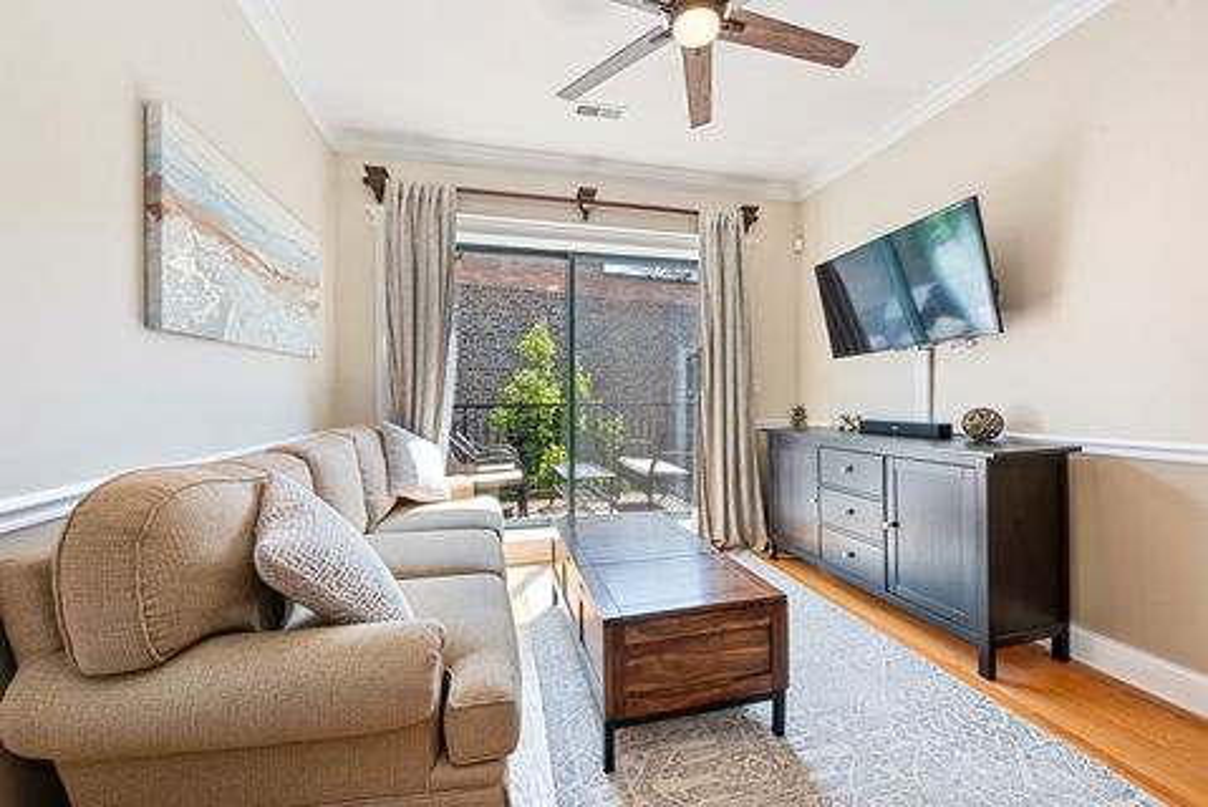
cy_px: 404
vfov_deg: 81.3
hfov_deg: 104.2
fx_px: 470
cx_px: 604
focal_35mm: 14
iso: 320
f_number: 8
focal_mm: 14
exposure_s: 1/13
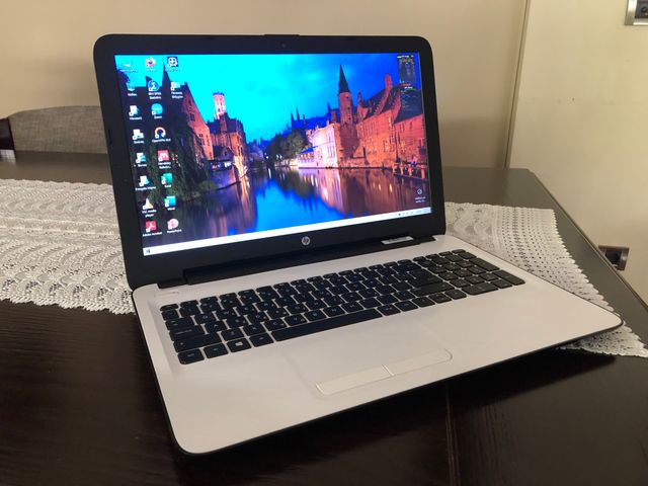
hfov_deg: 63.4
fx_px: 524
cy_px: 243
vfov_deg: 49.7
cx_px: 324
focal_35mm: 28
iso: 100
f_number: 1.8
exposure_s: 1/13
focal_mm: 3.99
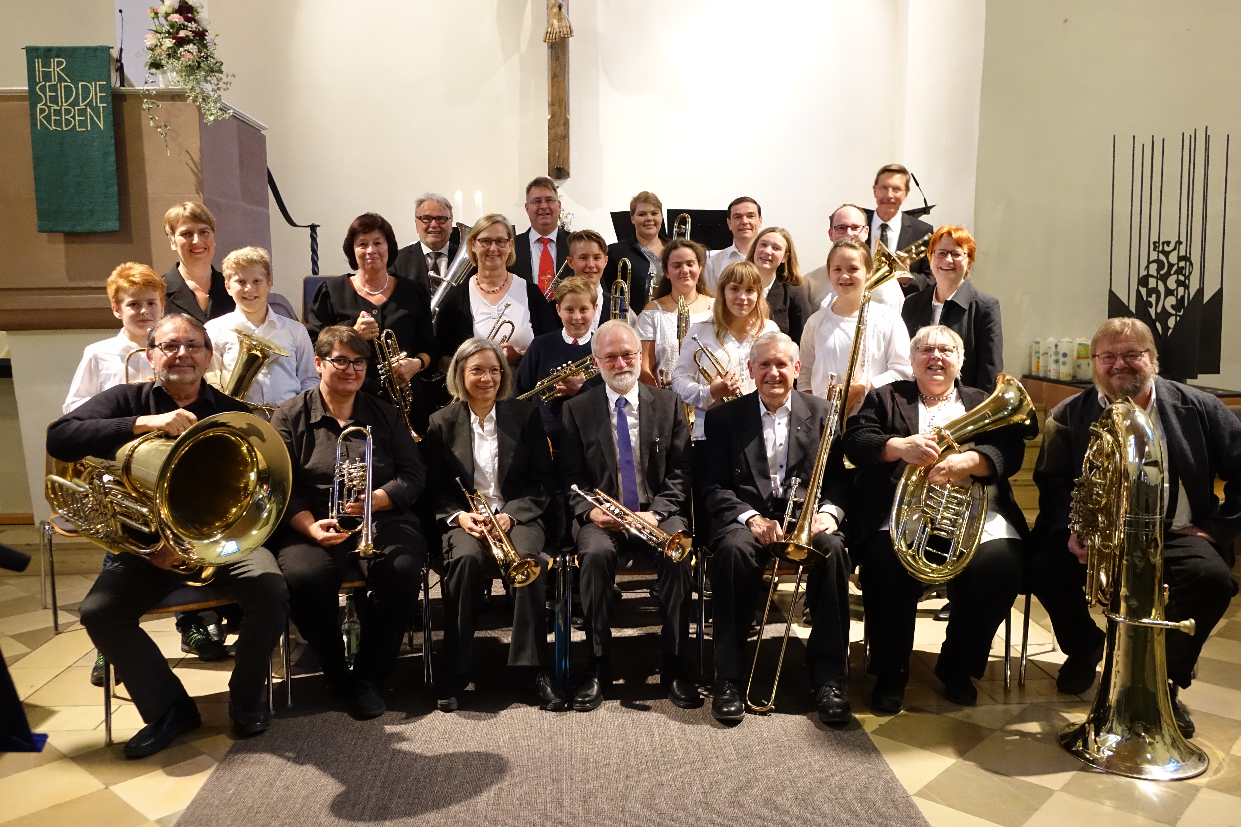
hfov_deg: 61.9
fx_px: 1034
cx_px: 620
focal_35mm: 30
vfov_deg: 43.6
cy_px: 414
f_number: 2.8
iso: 1600
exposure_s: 1/30
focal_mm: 10.91
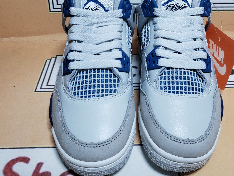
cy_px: 64
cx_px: 138
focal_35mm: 37
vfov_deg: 38.4
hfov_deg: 49.9
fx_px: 250
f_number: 1.5
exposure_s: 1/701
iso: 50
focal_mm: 4.3
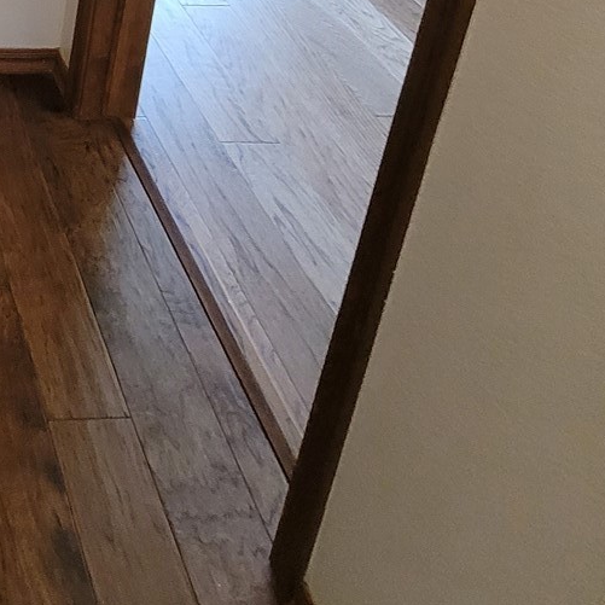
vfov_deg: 28.2
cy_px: -260
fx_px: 870
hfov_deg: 29.9
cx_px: -198
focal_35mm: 44
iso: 320
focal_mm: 2.2
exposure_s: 1/60
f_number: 2.2
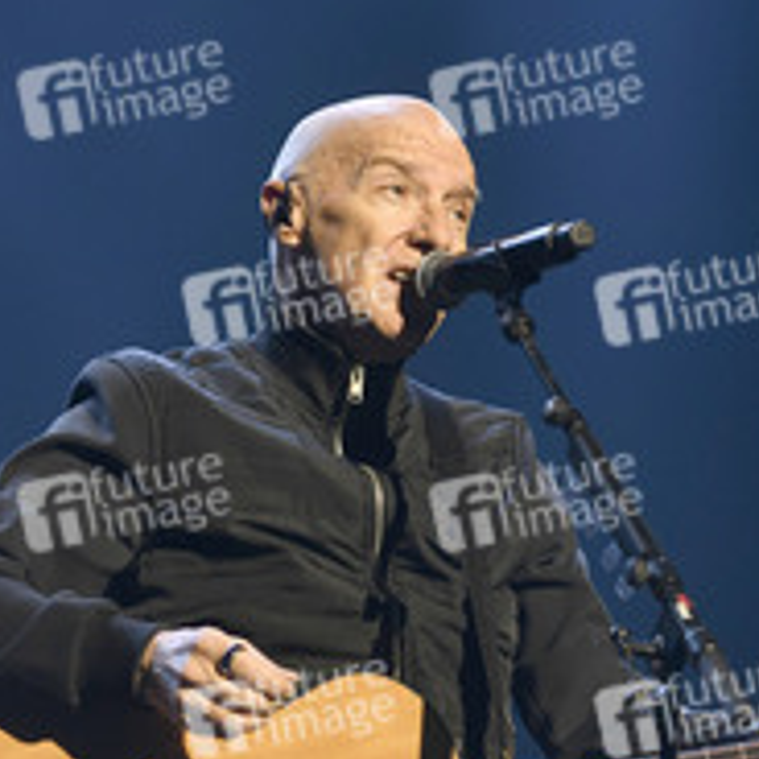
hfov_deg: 9.1
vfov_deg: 9.1
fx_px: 4738
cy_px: 606
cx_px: 592
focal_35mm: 191
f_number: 4
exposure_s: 1/500
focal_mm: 92
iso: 1600
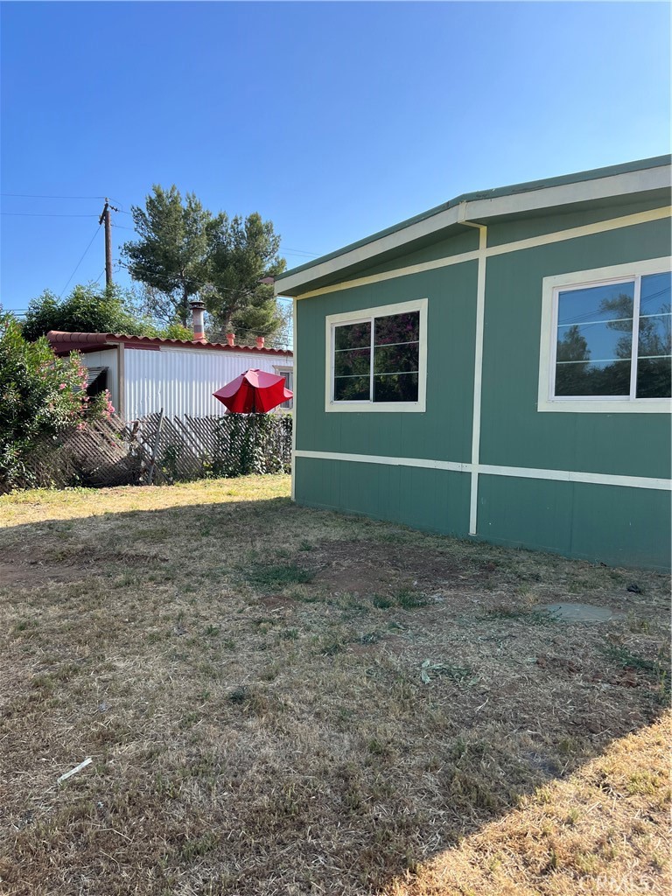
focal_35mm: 26
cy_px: 448
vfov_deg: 67.3
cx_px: 336
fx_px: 673
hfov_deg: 53.1
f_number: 1.5
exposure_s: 1/2571
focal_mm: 5.7
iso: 50
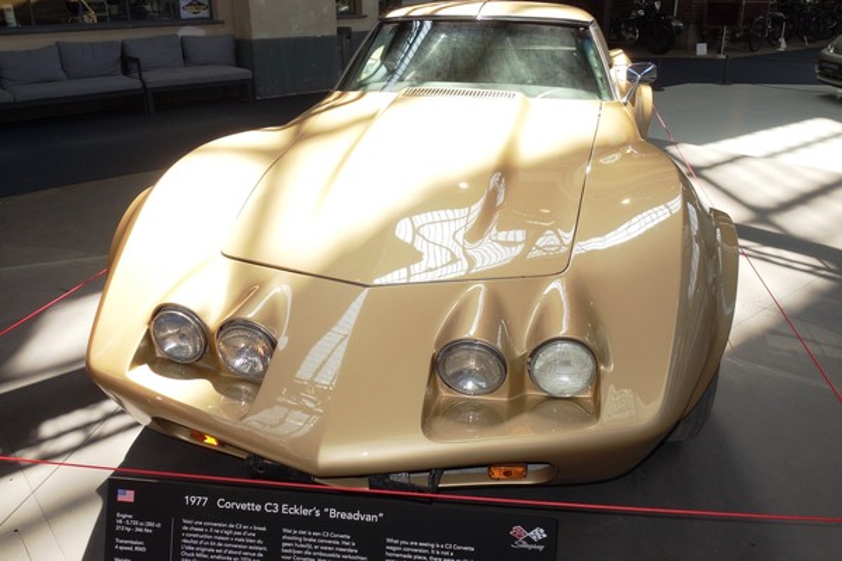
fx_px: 725
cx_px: 421
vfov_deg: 42.3
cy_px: 280
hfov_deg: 60.3
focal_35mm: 31
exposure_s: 1/100
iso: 125
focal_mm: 11.46
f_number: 5
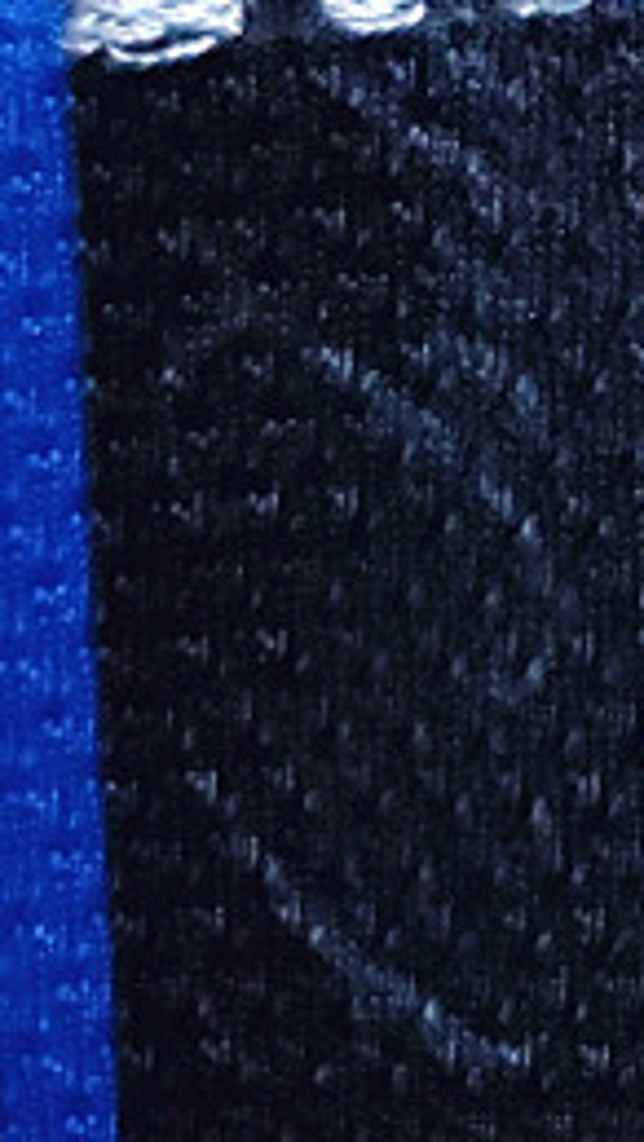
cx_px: 1081
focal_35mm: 118
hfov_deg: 9.9
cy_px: -675
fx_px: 3576
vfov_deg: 16.3
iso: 400
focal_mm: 4.3
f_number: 1.5
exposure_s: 1/90
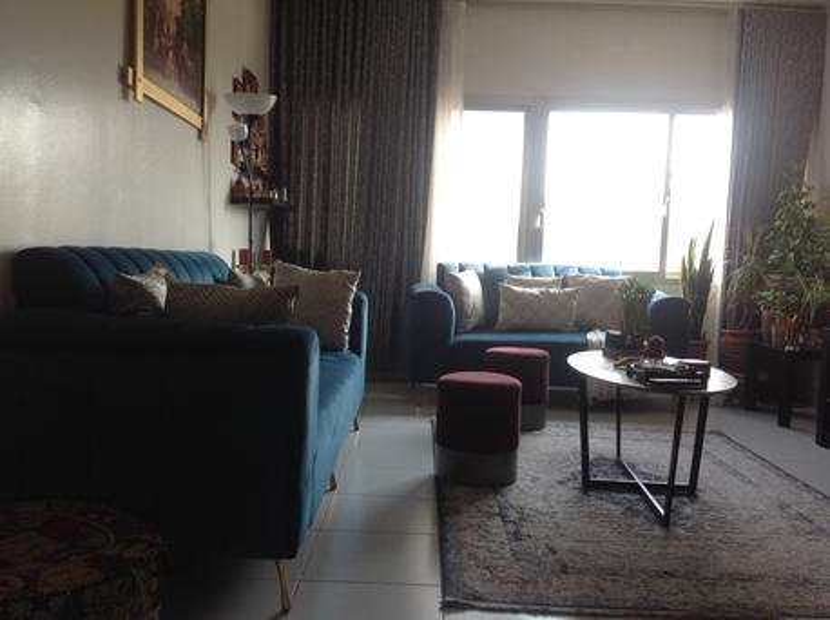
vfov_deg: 40.6
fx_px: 838
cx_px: 415
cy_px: 310
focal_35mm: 35
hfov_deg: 52.7
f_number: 2.4
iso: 64
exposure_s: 1/120
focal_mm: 4.28
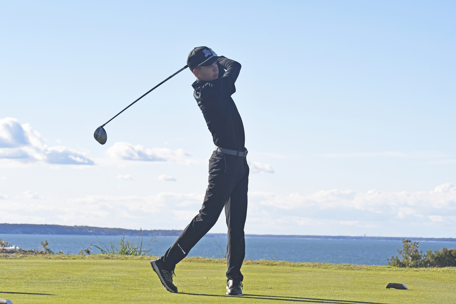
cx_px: 228
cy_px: 152
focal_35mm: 127
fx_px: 1609
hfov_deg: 16.1
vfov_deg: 10.8
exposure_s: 1/2500
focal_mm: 85
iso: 400
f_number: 10
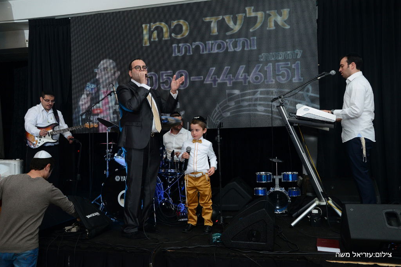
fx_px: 345
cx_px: 200
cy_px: 134
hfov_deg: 60.3
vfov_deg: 42.3
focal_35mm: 31
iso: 1600
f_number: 6.3
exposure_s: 1/100
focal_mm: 31
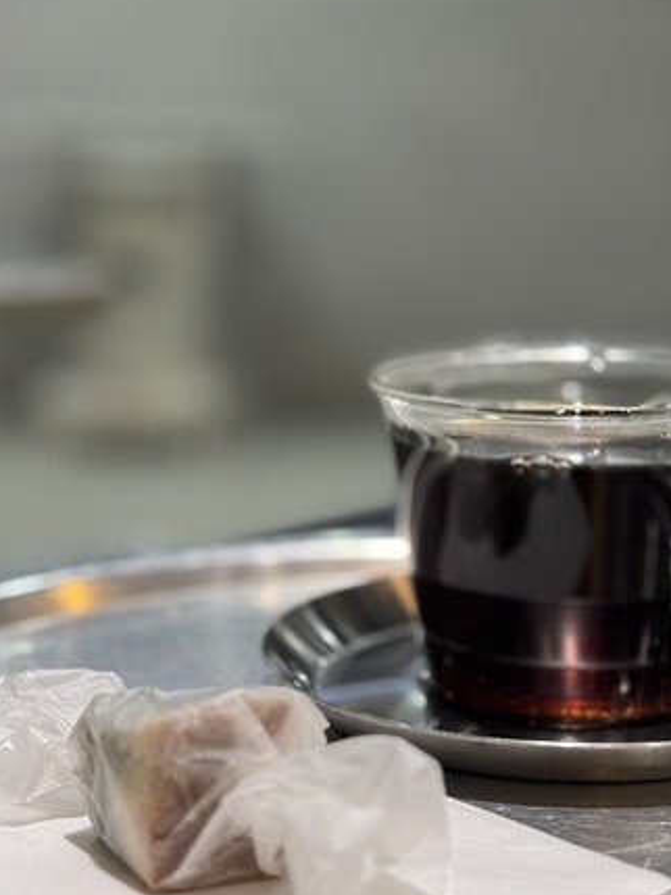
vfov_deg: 25.5
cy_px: 294
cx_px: 458
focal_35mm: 76
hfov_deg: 19.3
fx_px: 1963
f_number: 1.78
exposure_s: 1/60
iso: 100
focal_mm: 6.76
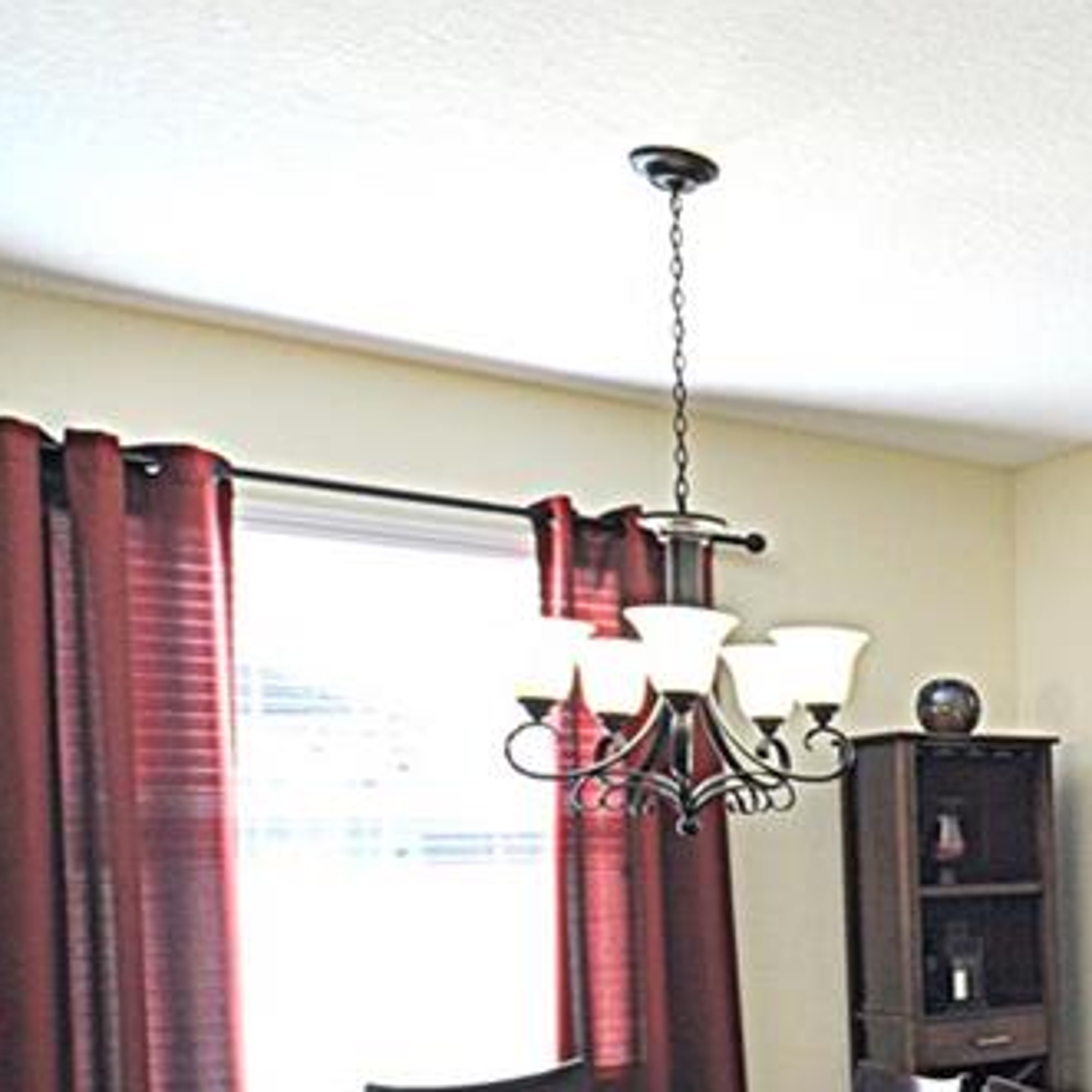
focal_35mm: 43
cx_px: 1623
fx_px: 1546
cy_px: 843
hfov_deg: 27.4
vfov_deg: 37.8
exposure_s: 1/90
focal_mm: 11
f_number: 4.8
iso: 400
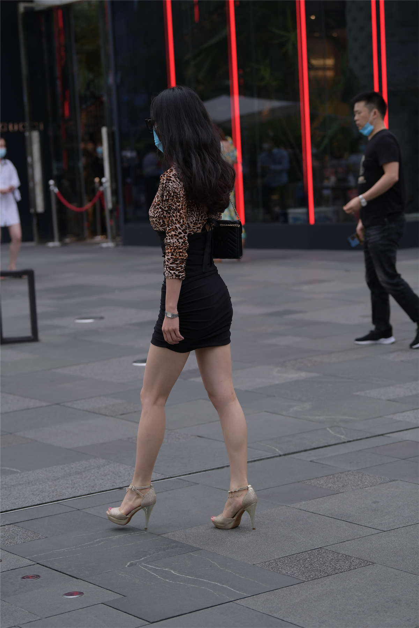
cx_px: 210
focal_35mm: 86
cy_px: 314
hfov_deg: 15.9
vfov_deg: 23.6
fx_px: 1501
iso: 400
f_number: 4
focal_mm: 86
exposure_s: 1/800
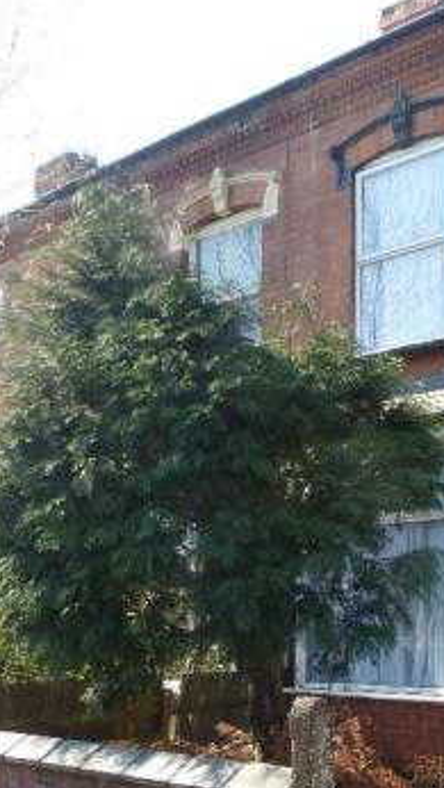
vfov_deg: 46.2
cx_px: 365
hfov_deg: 26.6
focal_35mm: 44
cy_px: 450
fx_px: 920
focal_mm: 4.3
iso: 100
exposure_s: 1/160
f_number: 4
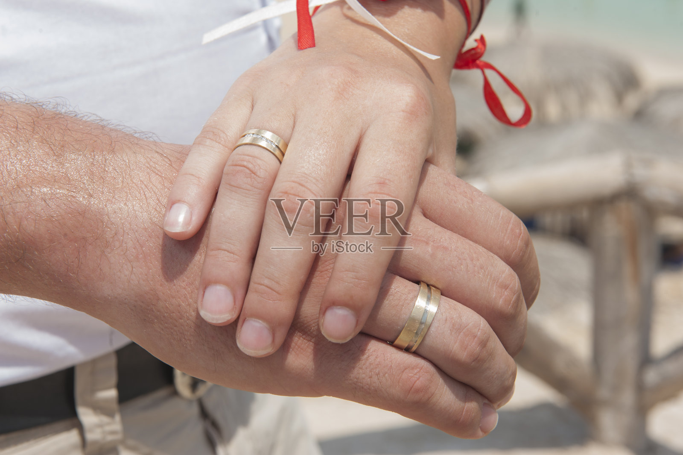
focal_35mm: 70
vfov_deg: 19.4
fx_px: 1327
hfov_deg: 28.9
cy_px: 228
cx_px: 342
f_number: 11
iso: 100
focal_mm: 70
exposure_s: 1/160
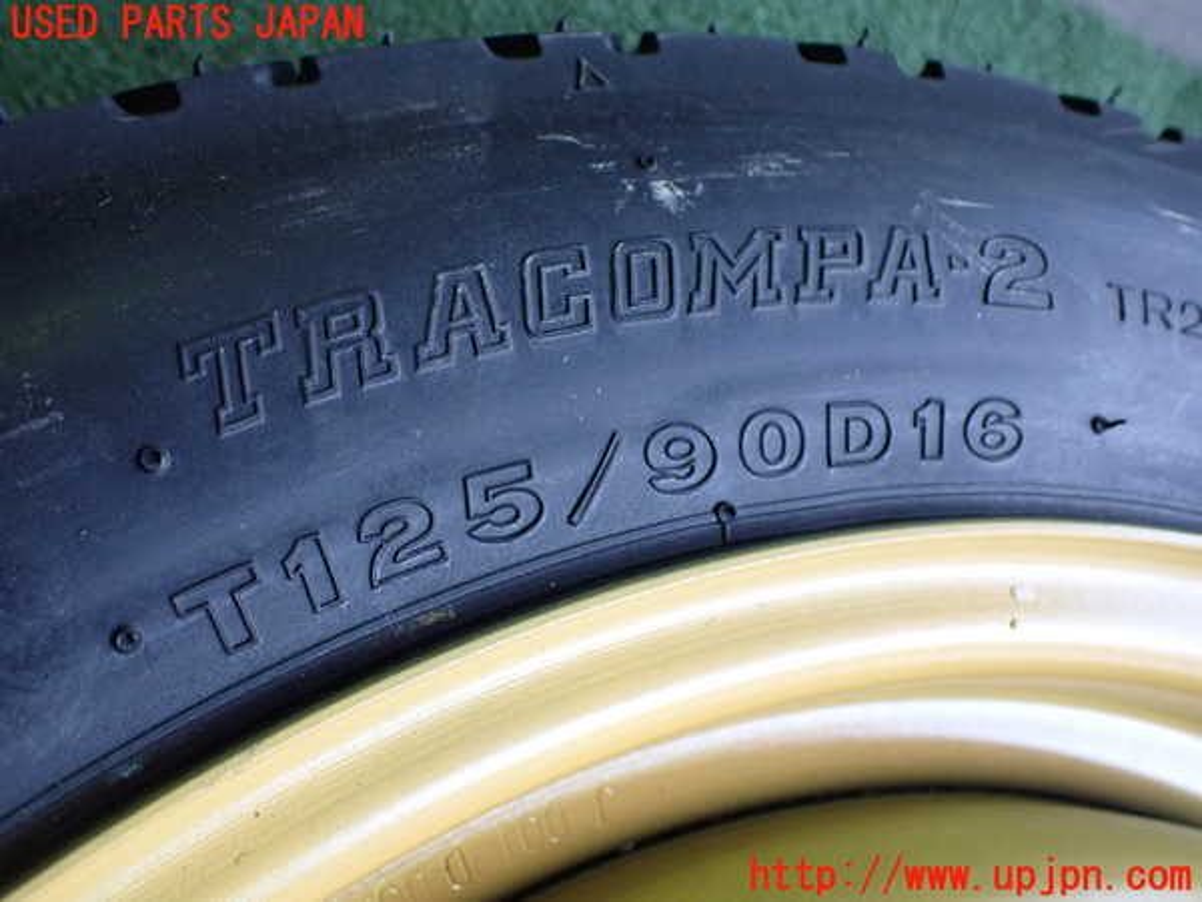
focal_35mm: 30
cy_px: 451
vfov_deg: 46.8
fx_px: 1042
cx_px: 601
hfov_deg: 60.0
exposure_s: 1/125
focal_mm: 5.4
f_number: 2.3
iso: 400
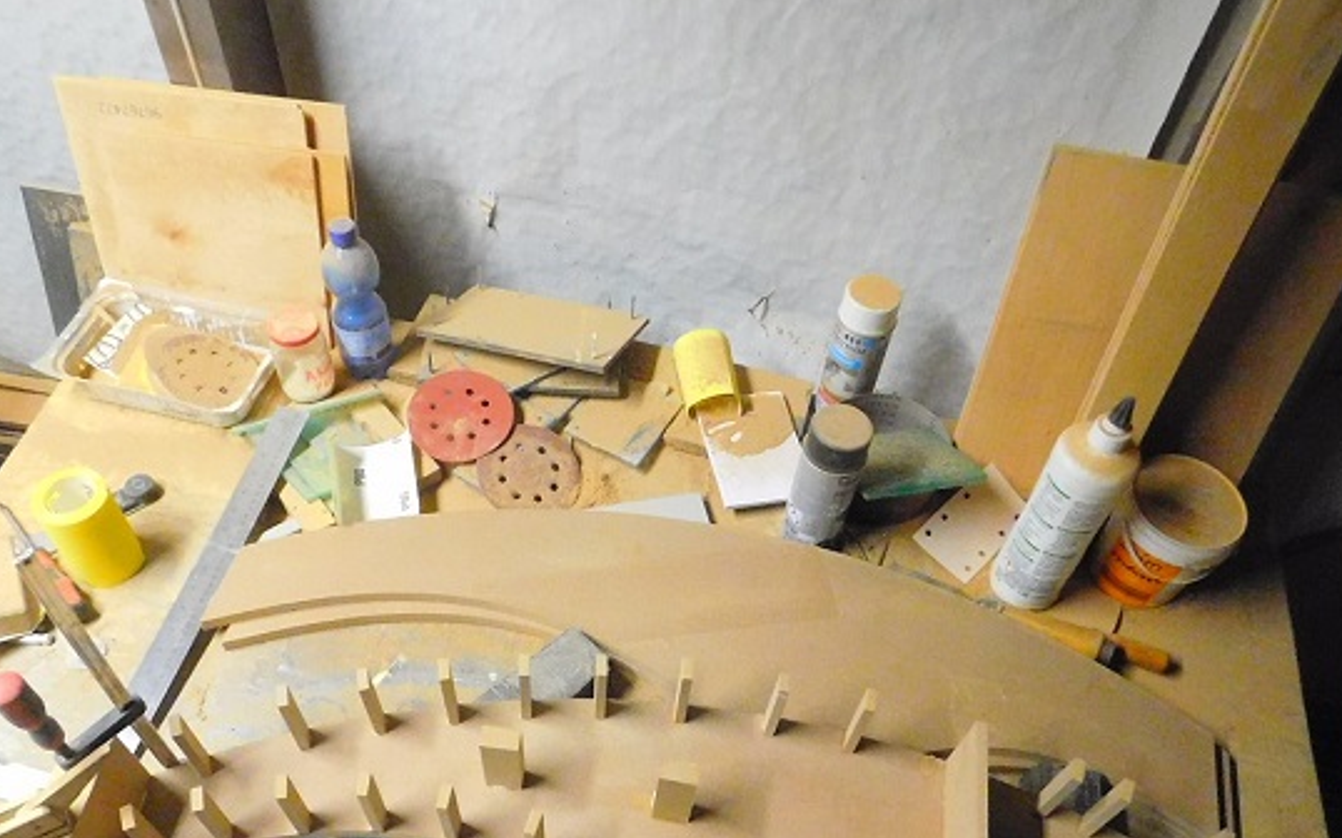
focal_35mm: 29
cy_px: 579
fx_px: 1060
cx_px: 621
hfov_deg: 64.6
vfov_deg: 42.4
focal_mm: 4
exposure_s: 1/60
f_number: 3
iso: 1600
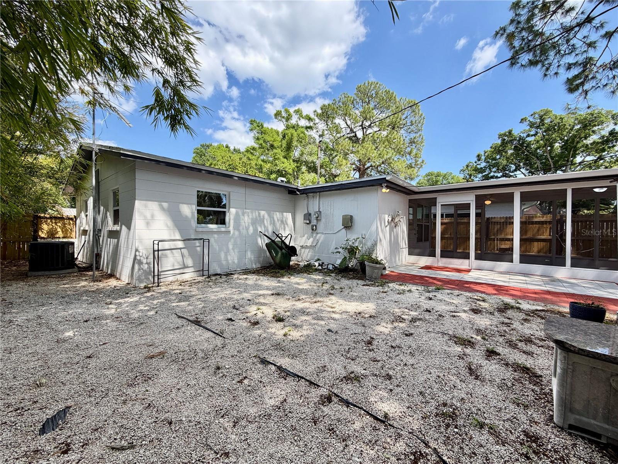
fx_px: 250
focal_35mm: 14
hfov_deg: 102.1
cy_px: 232
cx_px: 309
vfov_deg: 85.7
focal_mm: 2.22
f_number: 2.2
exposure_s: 1/518
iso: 40
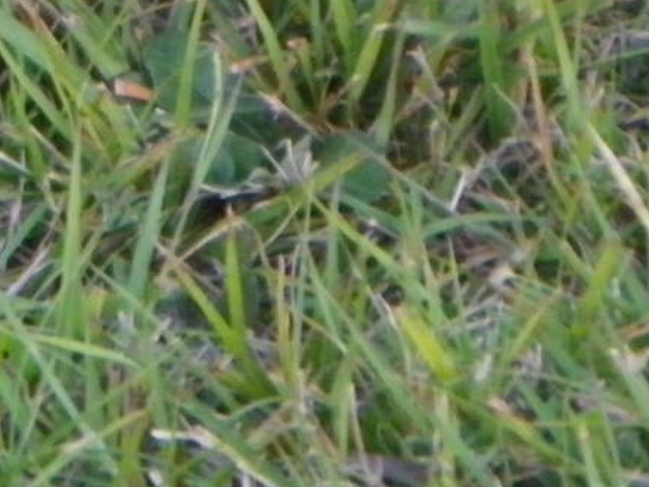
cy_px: -303
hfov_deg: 3.1
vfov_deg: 2.3
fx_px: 12130
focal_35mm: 647
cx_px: -264
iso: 320
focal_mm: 31.7
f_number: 4.5
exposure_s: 1/60
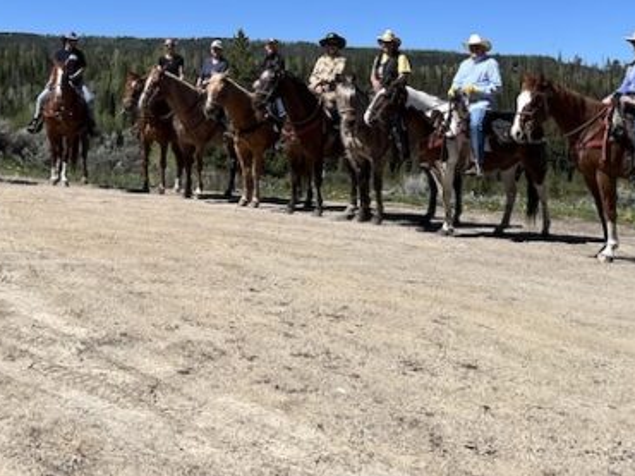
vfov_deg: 26.0
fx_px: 990
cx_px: 196
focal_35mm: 54
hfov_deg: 35.1
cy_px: 38
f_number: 1.6
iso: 50
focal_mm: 5.1
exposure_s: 1/4310
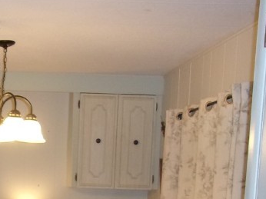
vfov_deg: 17.3
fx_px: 614
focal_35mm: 80
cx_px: 12
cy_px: 261
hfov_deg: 23.6
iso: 200
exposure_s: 1/34
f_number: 3
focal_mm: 4.9
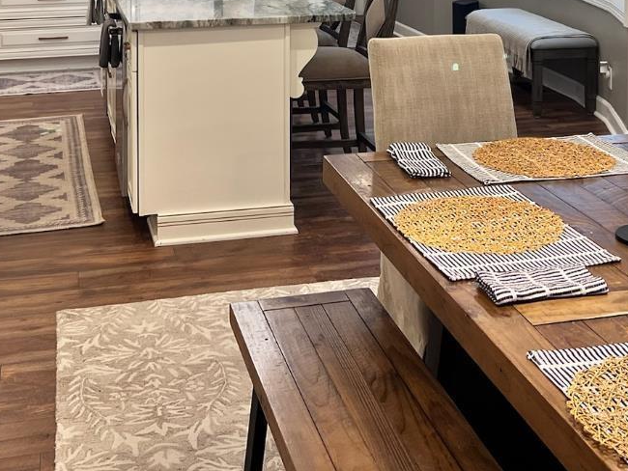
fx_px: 1089
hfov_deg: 32.1
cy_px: -66
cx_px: 346
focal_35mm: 60
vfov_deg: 22.8
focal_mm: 5.7
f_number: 1.5
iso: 80
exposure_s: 1/60
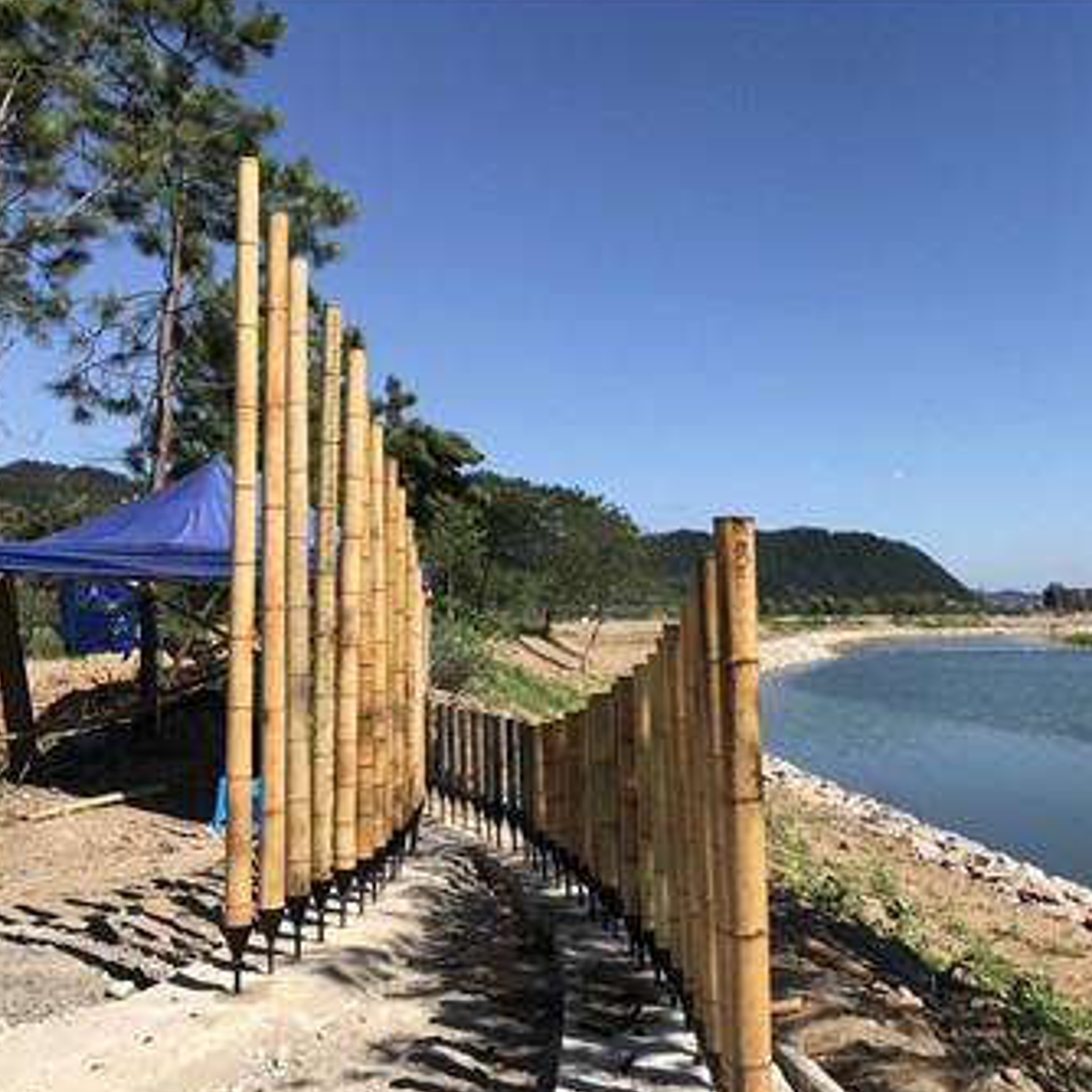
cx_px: 739
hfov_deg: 44.2
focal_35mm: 37
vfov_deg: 44.9
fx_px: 1321
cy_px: 593
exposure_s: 1/2660
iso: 20
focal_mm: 3.99
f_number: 1.8
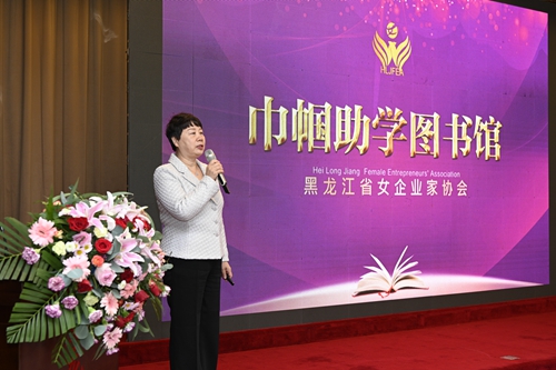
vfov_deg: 24.6
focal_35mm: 55
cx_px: 278
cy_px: 185
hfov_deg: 36.3
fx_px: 849
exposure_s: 1/100
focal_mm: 55
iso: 500
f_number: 5.6
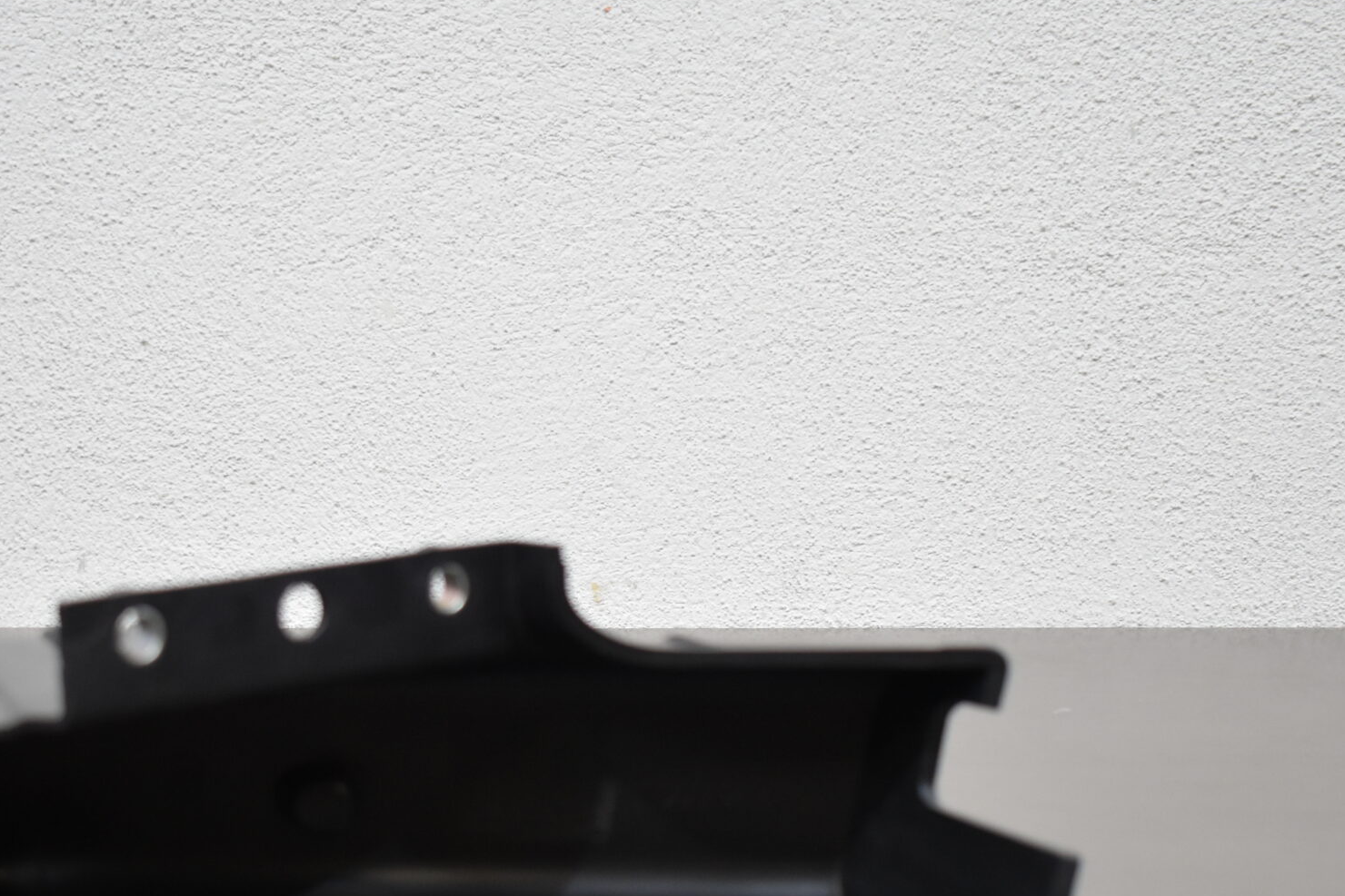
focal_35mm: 65
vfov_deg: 20.7
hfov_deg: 30.9
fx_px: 2423
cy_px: 747
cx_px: 550
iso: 800
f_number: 4
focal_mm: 25
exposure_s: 1/125
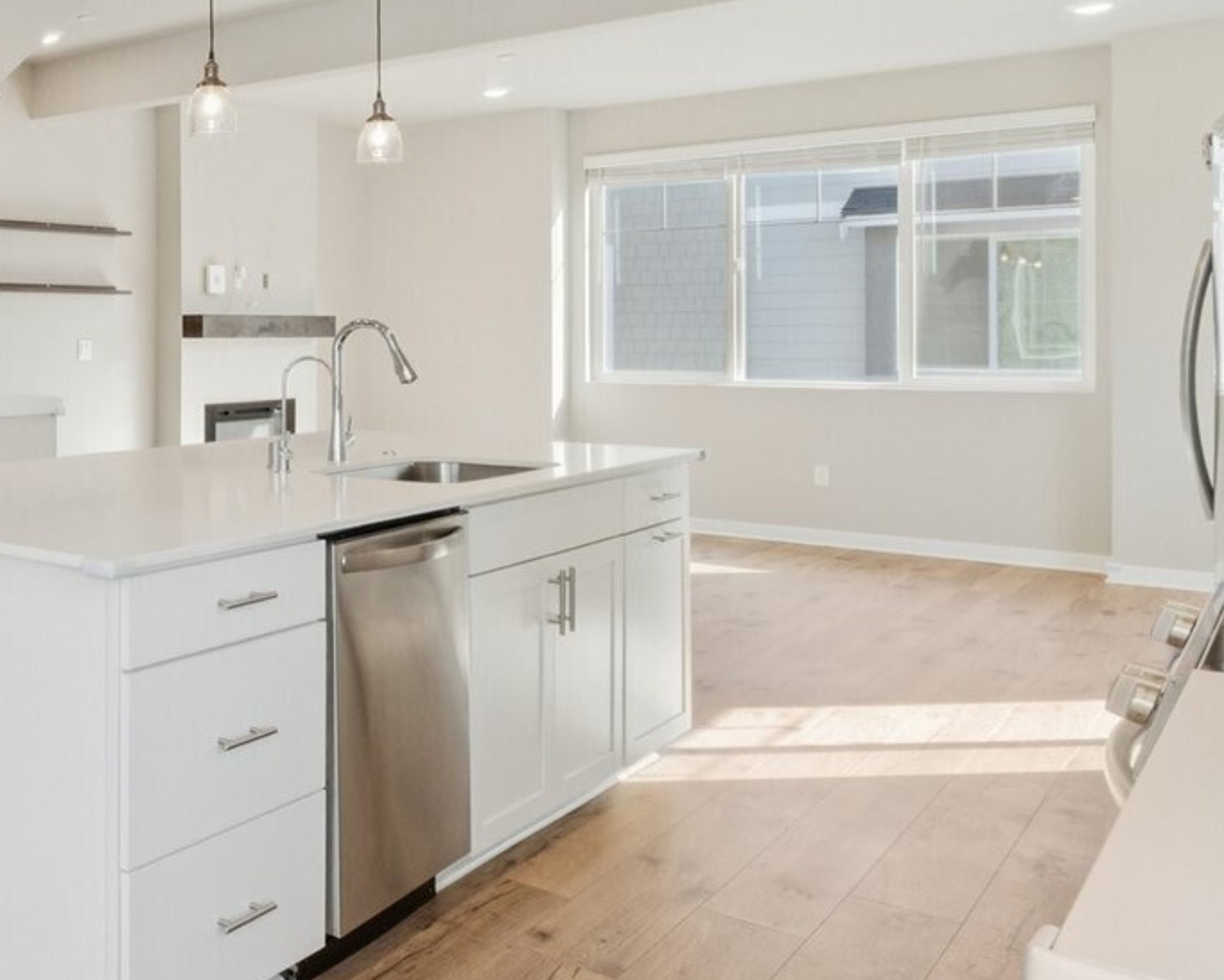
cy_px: 311
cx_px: -209
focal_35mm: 35
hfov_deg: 39.1
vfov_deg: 41.6
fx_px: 1268
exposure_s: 1/20
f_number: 9
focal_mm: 10
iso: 250
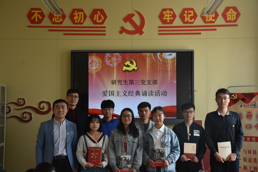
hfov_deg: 27.0
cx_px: 129
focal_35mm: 75
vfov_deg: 18.2
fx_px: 538
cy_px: 86
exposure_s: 1/160
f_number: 6.3
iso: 560
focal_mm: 50
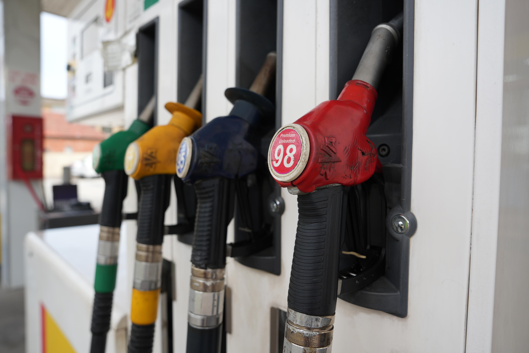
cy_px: 176
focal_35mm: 24
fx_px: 353
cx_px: 264
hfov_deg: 73.7
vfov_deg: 53.1
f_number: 4.5
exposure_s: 1/250
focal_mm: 24
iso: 100
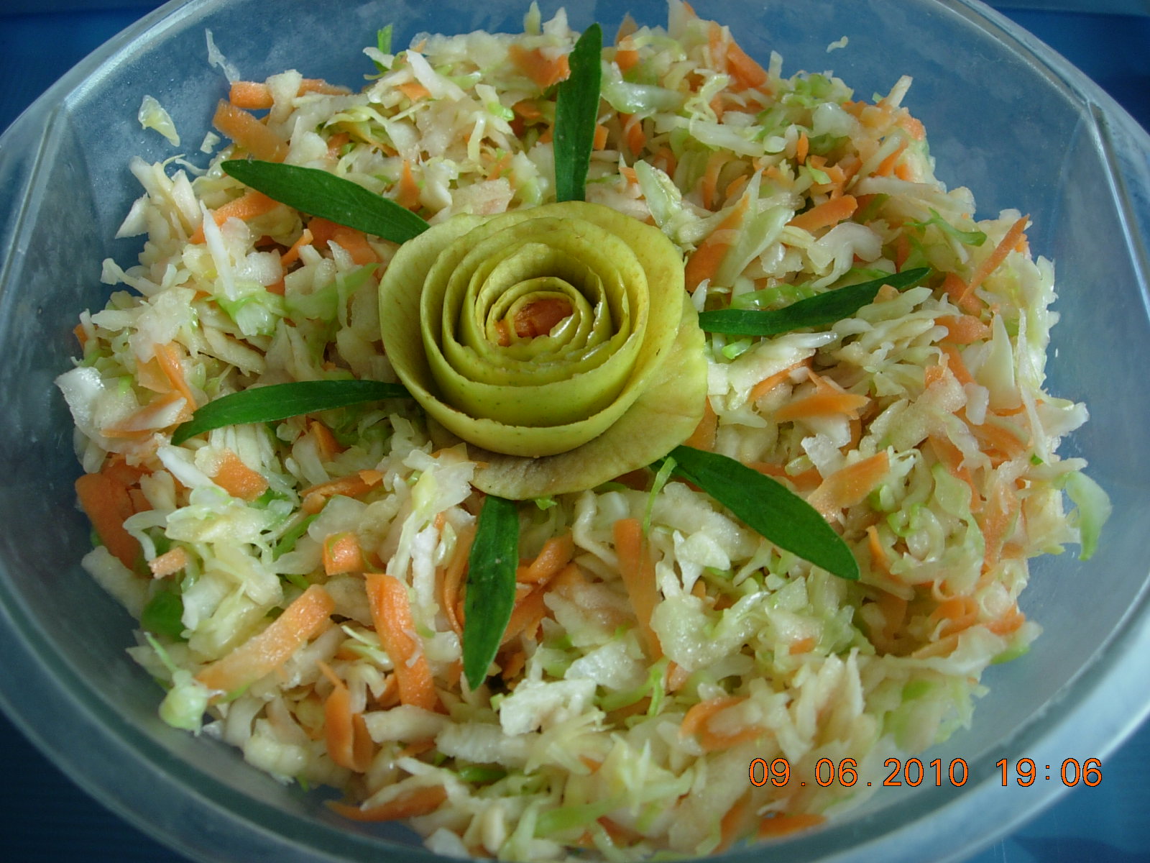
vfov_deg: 37.7
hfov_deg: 49.0
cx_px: 575
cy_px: 432
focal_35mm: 38
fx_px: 1262
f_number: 2.8
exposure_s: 1/42.7
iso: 64
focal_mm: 7.8
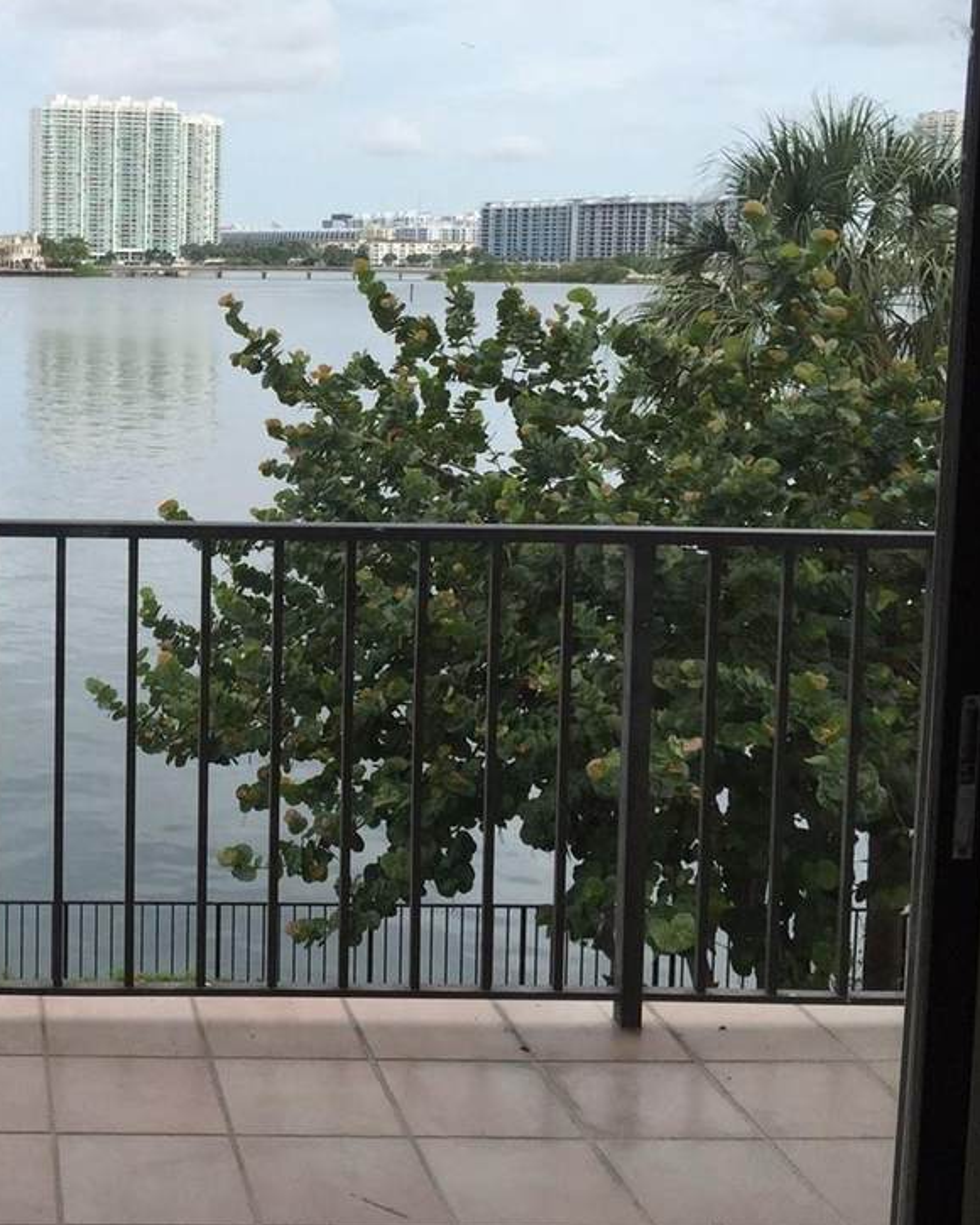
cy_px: 473
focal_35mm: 50
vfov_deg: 37.2
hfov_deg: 28.5
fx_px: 1813
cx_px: 15
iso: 32
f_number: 2.2
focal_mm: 4.15
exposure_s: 1/879
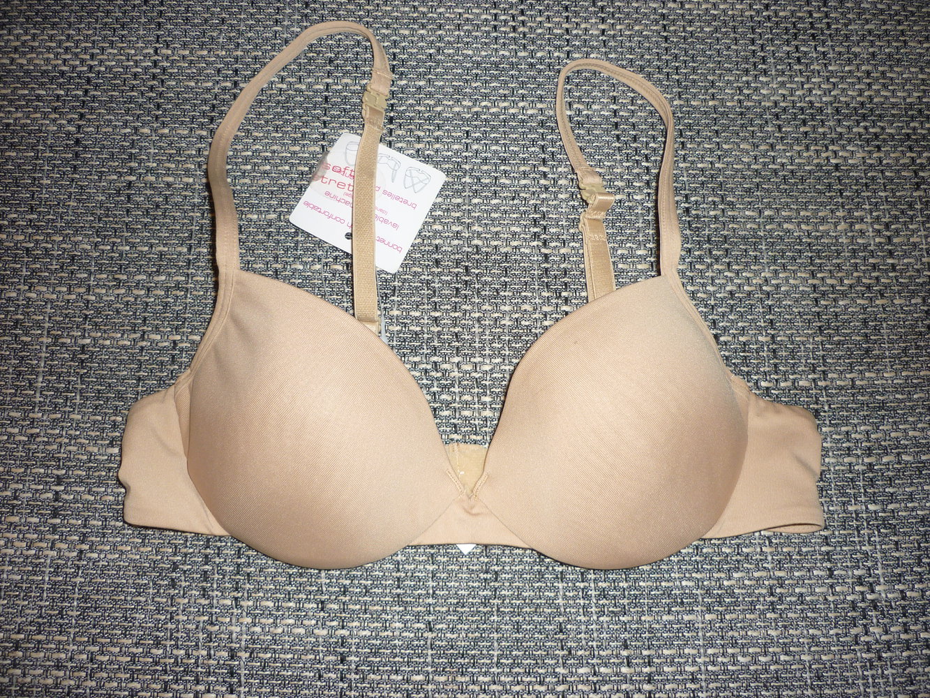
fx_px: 887
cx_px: 465
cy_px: 349
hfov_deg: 55.3
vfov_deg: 43.0
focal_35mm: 33
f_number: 2.8
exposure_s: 1/30
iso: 100
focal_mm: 5.5
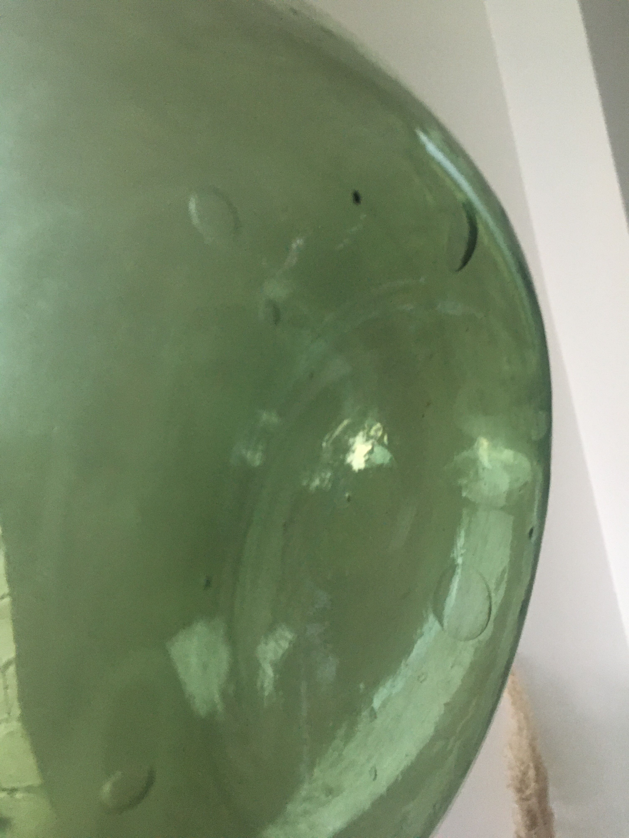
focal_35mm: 29
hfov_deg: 48.2
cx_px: 314
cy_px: 419
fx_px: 703
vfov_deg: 61.7
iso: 200
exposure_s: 1/17
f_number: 2.2
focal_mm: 4.15
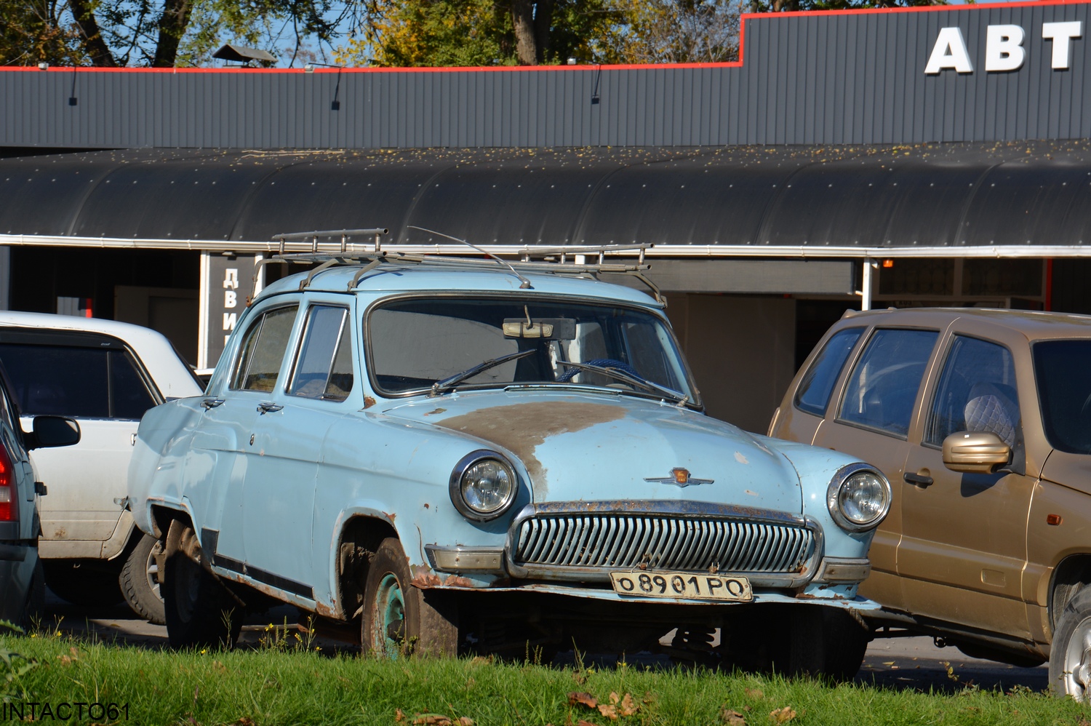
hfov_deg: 18.2
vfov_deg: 12.2
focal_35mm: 112
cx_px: 546
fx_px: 3407
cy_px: 363
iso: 100
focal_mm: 75
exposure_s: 1/320
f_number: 9
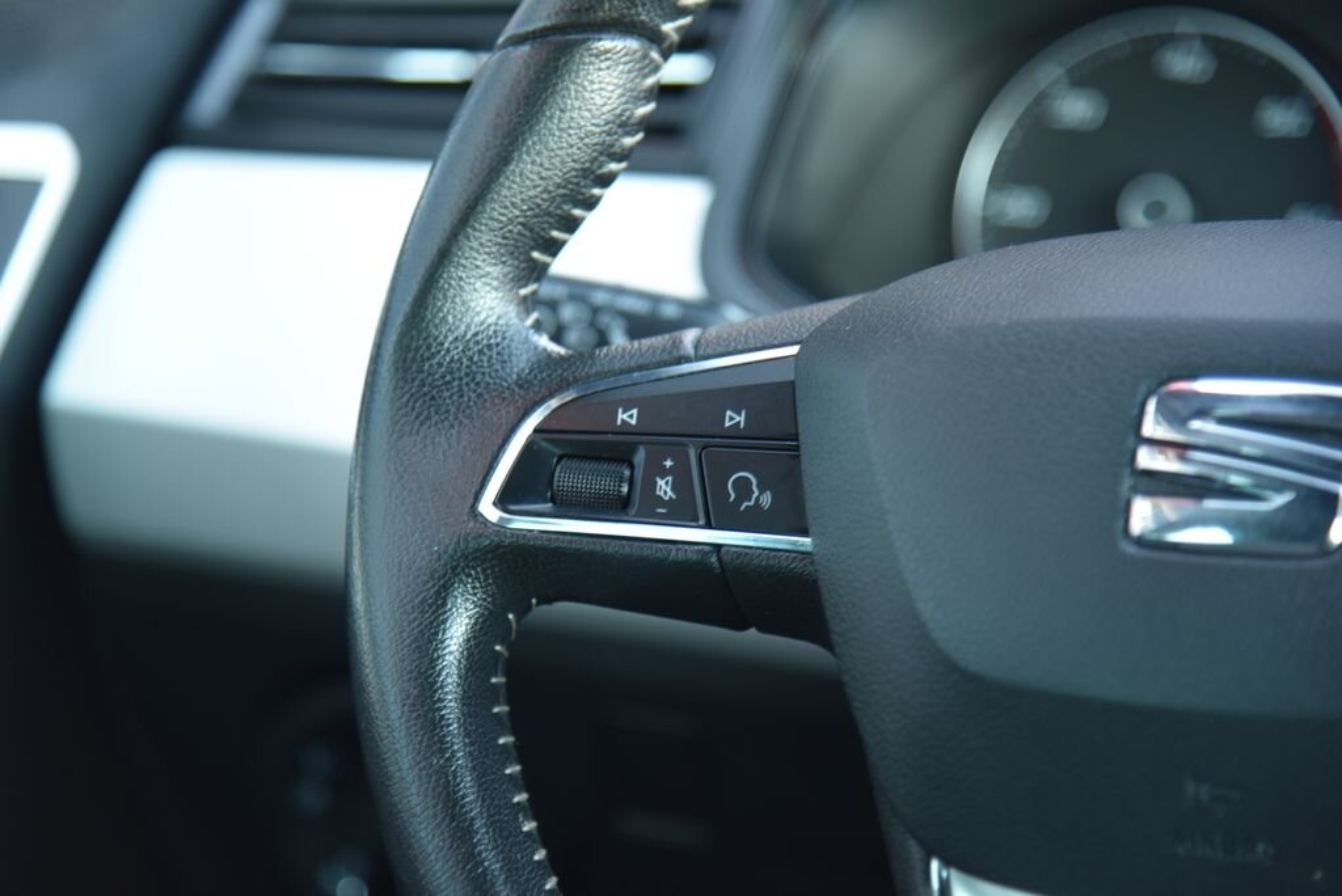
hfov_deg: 17.1
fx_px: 4476
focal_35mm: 120
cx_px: 671
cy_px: 448
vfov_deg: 11.4
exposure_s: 1/13
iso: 500
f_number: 4
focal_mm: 120
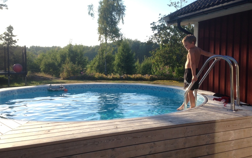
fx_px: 247
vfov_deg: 35.3
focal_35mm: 36
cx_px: 129
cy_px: 77
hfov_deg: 54.0
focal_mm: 4.12
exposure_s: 1/742
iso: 50
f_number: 2.4
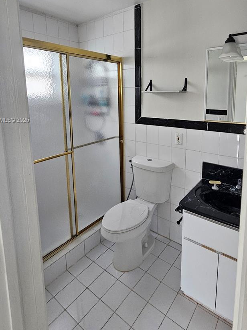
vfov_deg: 82.8
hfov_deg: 68.5
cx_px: 136
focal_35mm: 19
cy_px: 121
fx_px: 181
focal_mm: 2.2
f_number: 2.2
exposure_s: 1/77.4
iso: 250
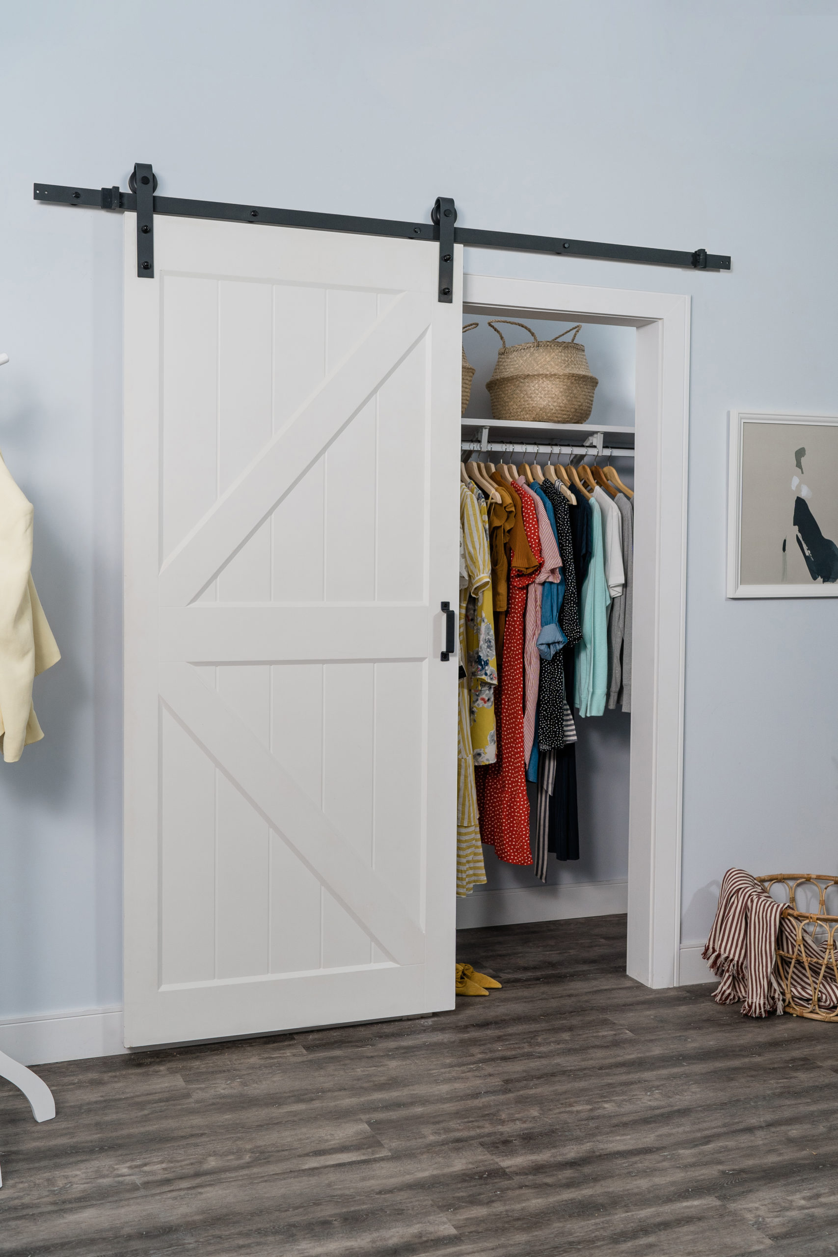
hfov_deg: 37.9
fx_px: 1222
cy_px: 628
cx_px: 419
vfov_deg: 54.4
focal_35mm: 35
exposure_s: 1/80
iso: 400
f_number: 3.5
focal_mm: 35
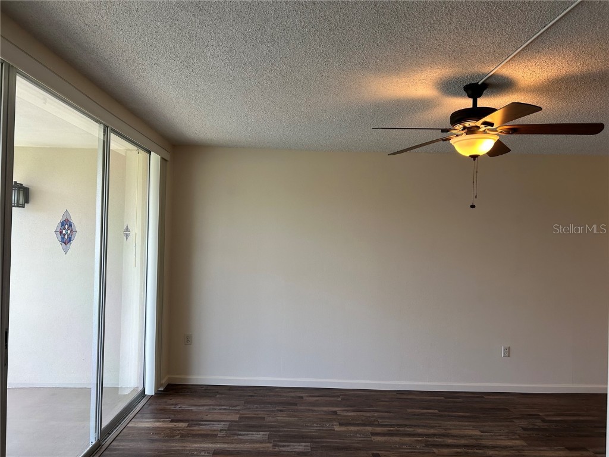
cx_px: 304
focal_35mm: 26
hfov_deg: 67.3
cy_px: 228
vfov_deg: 53.1
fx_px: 457
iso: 64
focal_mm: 5.7
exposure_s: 1/120
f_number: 1.5
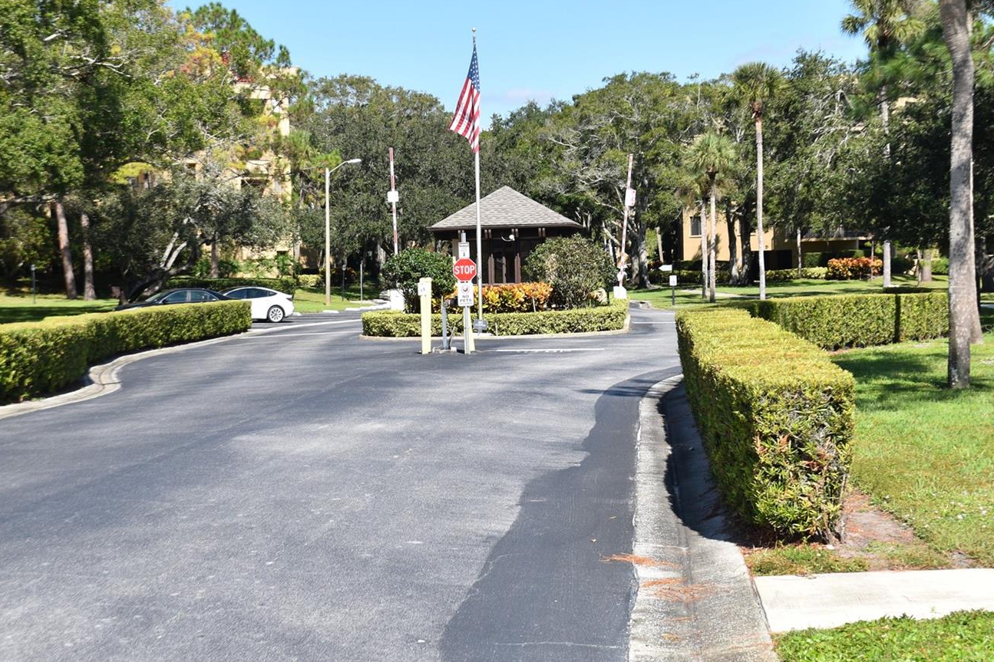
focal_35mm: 63
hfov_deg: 31.9
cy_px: 330
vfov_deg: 21.6
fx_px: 1739
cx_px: 439
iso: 200
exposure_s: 1/400
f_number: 10
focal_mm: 34
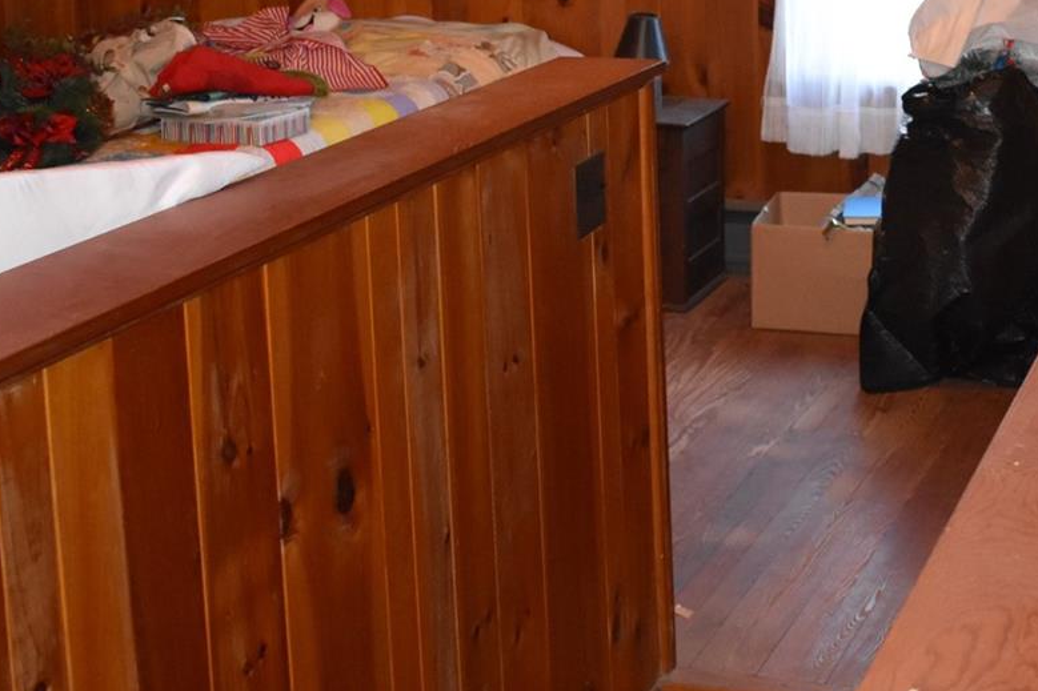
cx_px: 875
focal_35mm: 71
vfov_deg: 18.9
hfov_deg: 27.7
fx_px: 2047
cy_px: 78
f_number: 3.5
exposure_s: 1/60
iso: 2200
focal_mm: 18
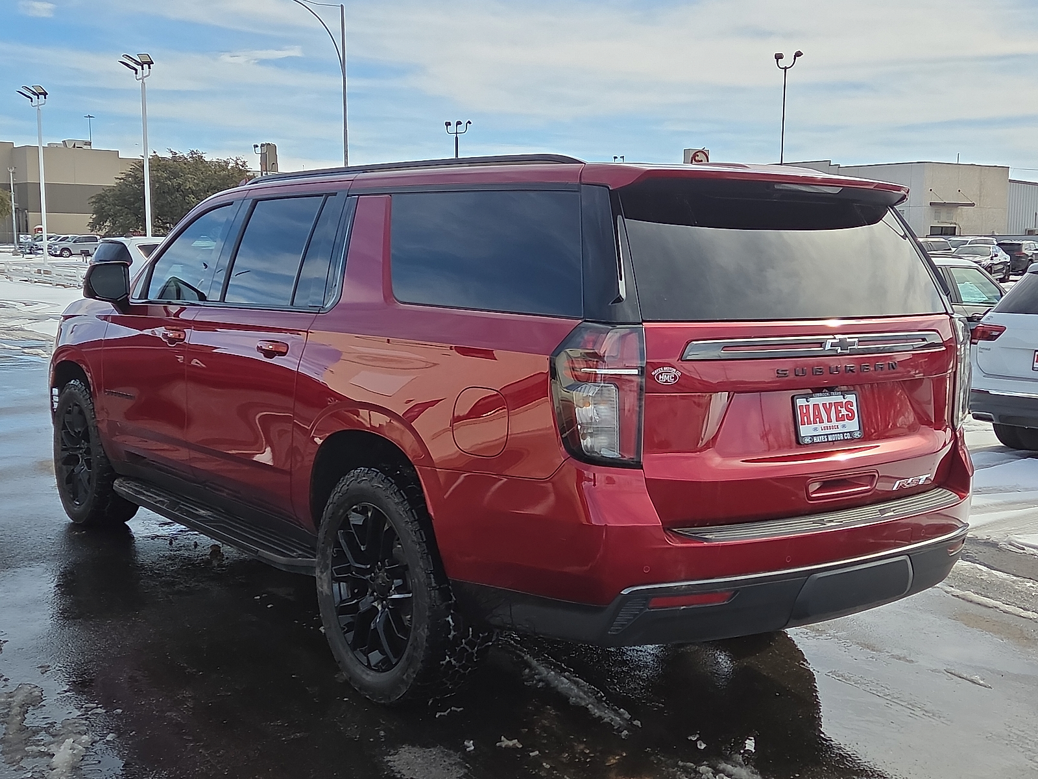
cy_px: 390
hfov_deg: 46.8
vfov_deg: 36.0
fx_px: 1199
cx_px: 519
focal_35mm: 40
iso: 25
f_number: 1.8
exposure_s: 1/2000
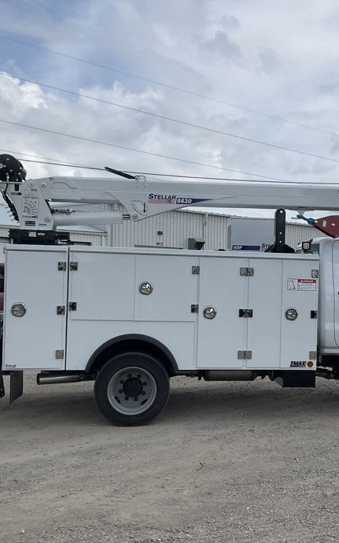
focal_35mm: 42
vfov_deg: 47.2
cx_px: 261
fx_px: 621
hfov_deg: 30.0
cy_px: 275
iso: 25
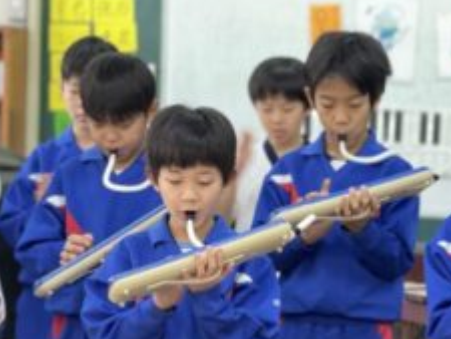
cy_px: 259
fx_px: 2568
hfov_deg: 10.0
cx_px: 367
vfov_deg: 7.5
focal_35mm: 197
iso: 640
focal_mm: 15.66
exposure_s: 1/30
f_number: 2.8
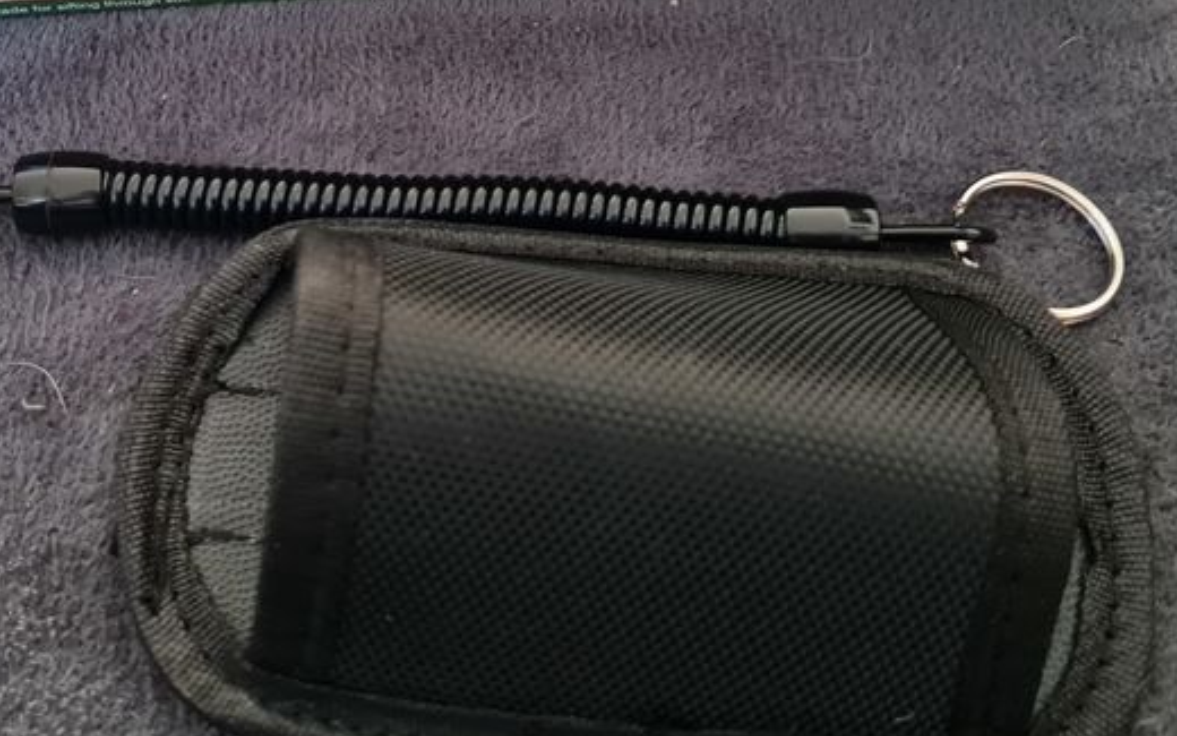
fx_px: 1700
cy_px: -27
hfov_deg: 37.7
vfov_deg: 23.2
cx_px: 380
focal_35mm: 53
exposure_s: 1/25
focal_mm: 5.4
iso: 640
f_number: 1.8
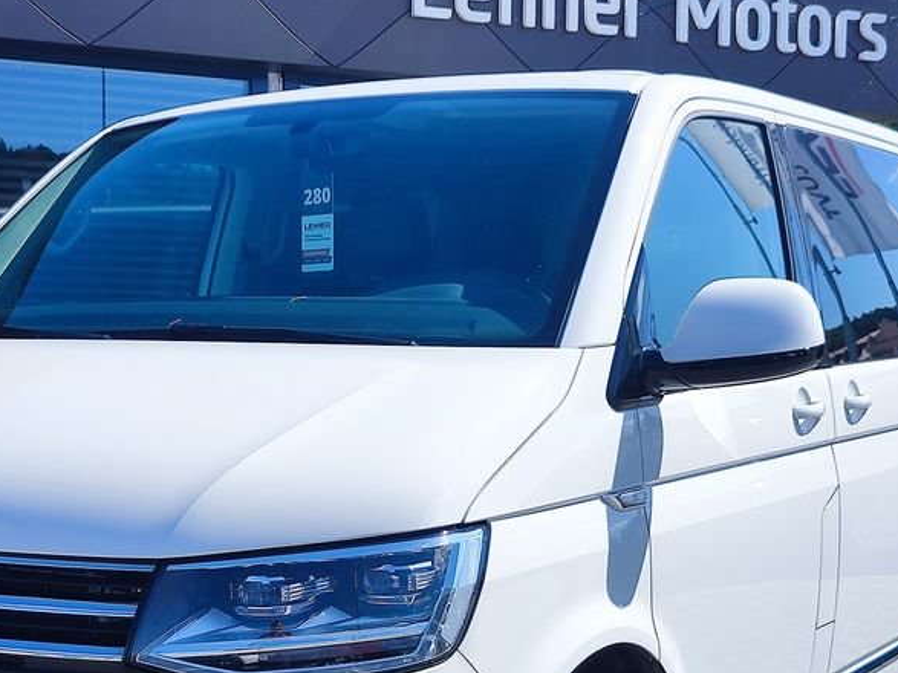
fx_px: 1219
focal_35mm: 47
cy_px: 534
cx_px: 297
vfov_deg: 30.2
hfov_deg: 39.9
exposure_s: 1/823
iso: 50
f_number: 1.69
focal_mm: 7.01
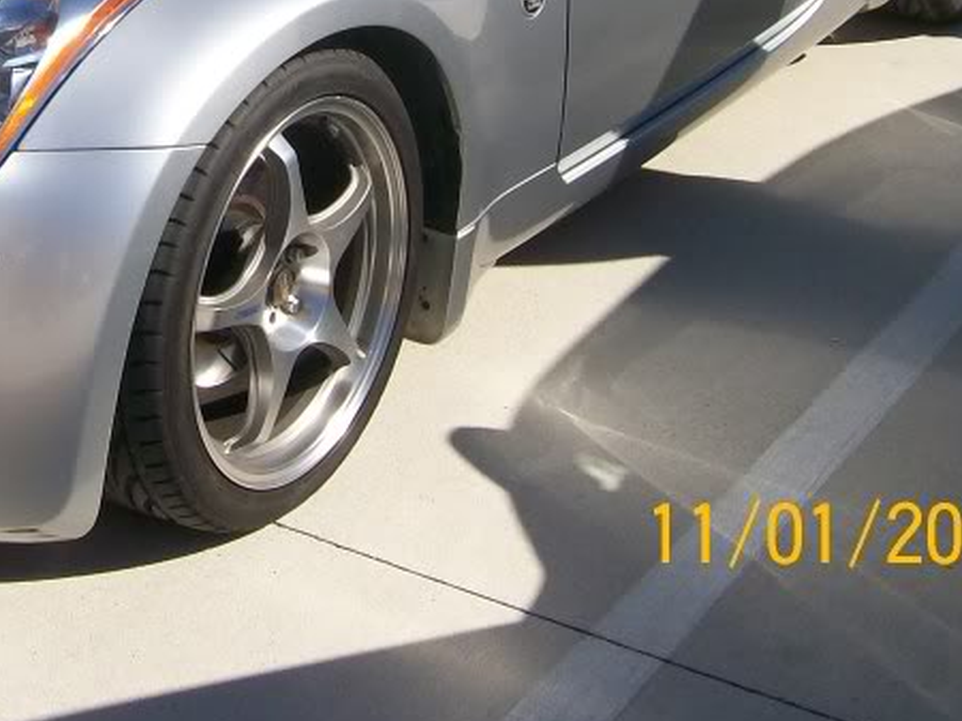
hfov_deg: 23.1
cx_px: 60
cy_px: -90
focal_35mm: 82
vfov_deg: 17.3
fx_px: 2278
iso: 80
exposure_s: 1/720
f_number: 4.8
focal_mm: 6
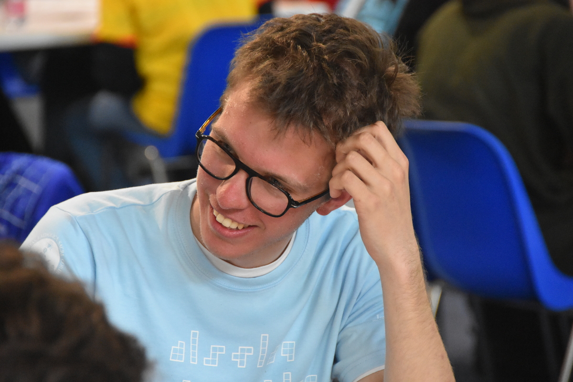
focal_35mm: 255
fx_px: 4058
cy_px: 191
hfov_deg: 8.1
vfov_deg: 5.4
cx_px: 286
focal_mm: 170
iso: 5600
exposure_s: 1/250
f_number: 5.6
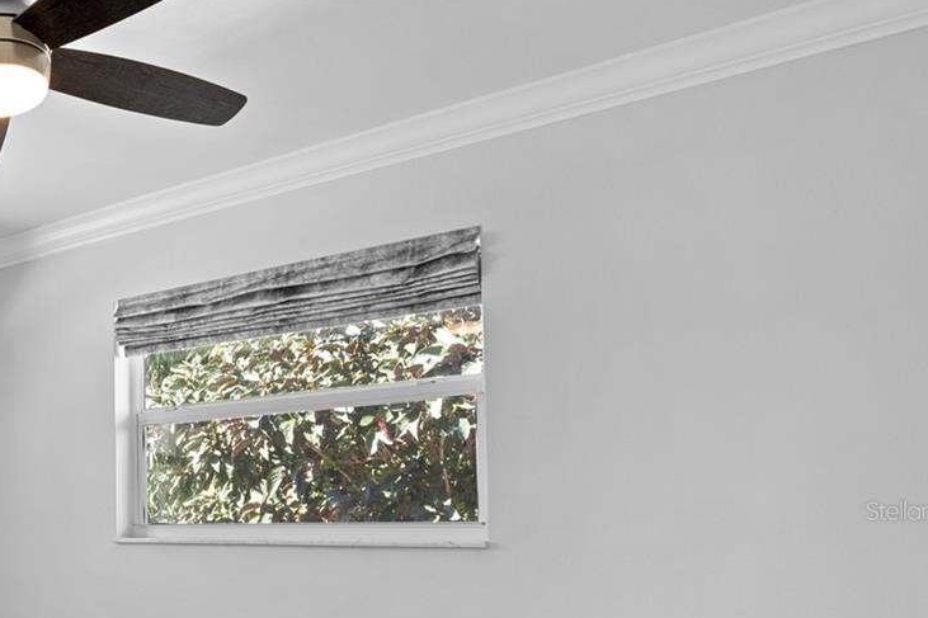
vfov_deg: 36.3
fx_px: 902
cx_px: -37
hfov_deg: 44.6
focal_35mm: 35
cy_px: 510
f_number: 9
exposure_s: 1/1.67
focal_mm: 16
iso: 250
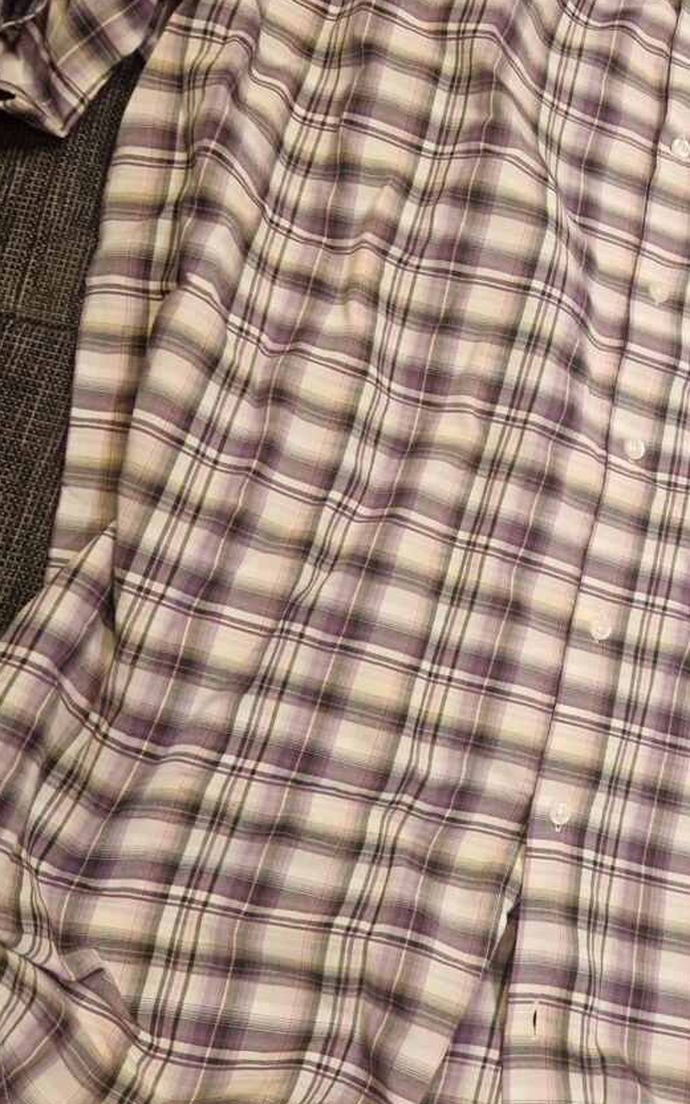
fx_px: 1234
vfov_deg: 48.2
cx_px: 563
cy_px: 520
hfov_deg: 30.4
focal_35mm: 41
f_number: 1.8
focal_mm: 5.4
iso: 50
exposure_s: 1/100
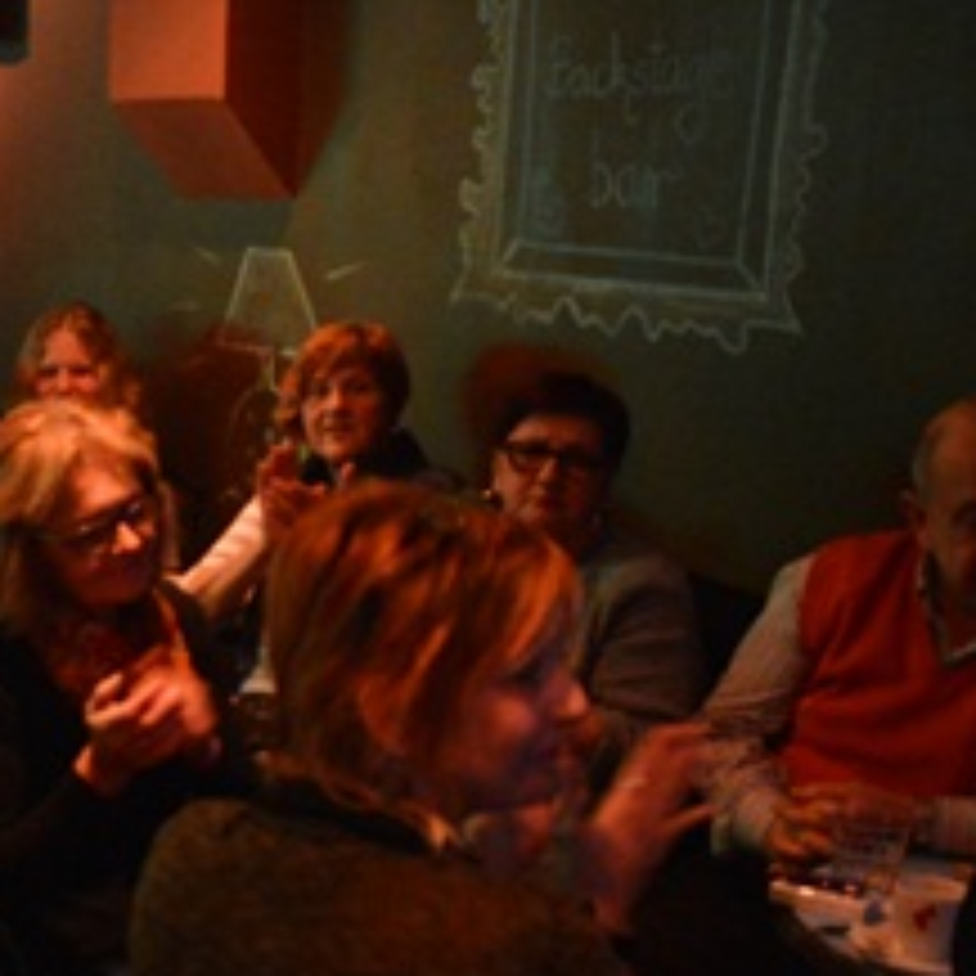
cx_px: -162
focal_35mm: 60
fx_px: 1914
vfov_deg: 28.3
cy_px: 699
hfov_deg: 25.9
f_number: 2.8
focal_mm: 17
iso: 3200
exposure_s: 1/30
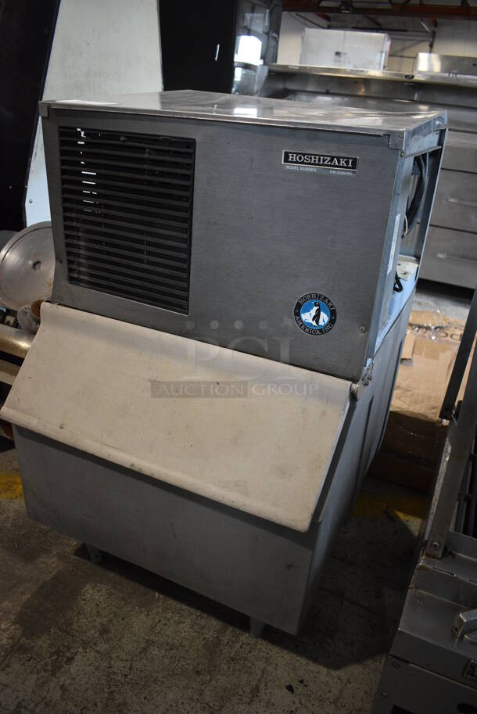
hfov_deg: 48.0
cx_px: 238
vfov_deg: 67.3
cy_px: 357
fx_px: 536
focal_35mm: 27
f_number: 3.5
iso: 1100
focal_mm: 18
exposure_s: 1/125
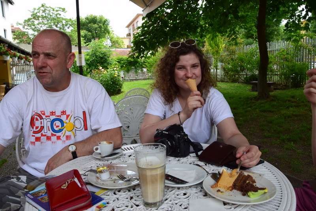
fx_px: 237
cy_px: 106
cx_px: 158
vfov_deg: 48.0
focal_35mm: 27
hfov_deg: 67.4
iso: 400
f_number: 9
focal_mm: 18
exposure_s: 1/125
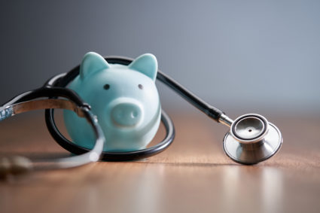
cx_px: 160
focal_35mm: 90
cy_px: 106
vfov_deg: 15.2
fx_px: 800
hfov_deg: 22.6
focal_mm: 90
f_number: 2.8
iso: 125
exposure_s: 1/15
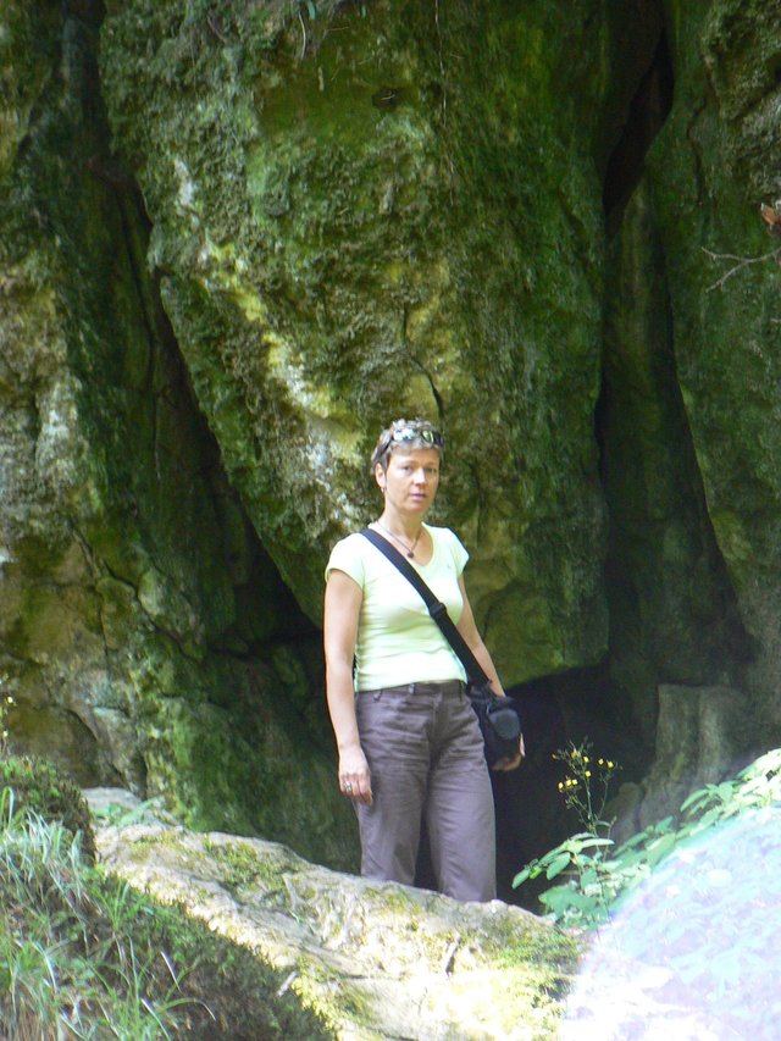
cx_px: 390
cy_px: 520
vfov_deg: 11.3
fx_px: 5263
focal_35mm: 175
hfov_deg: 8.5
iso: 200
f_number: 3.3
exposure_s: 1/20
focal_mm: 29.1
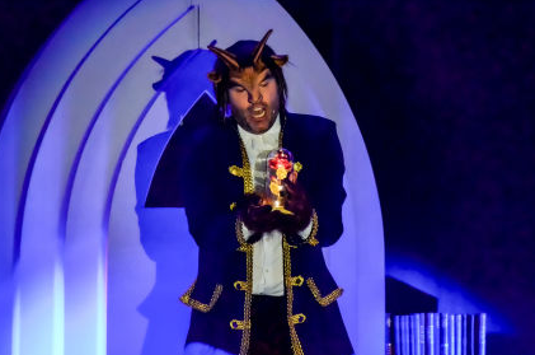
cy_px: 188
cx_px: 276
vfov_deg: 4.0
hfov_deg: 6.1
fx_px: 5028
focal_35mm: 339
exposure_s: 1/200
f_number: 5
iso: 6400
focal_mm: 200
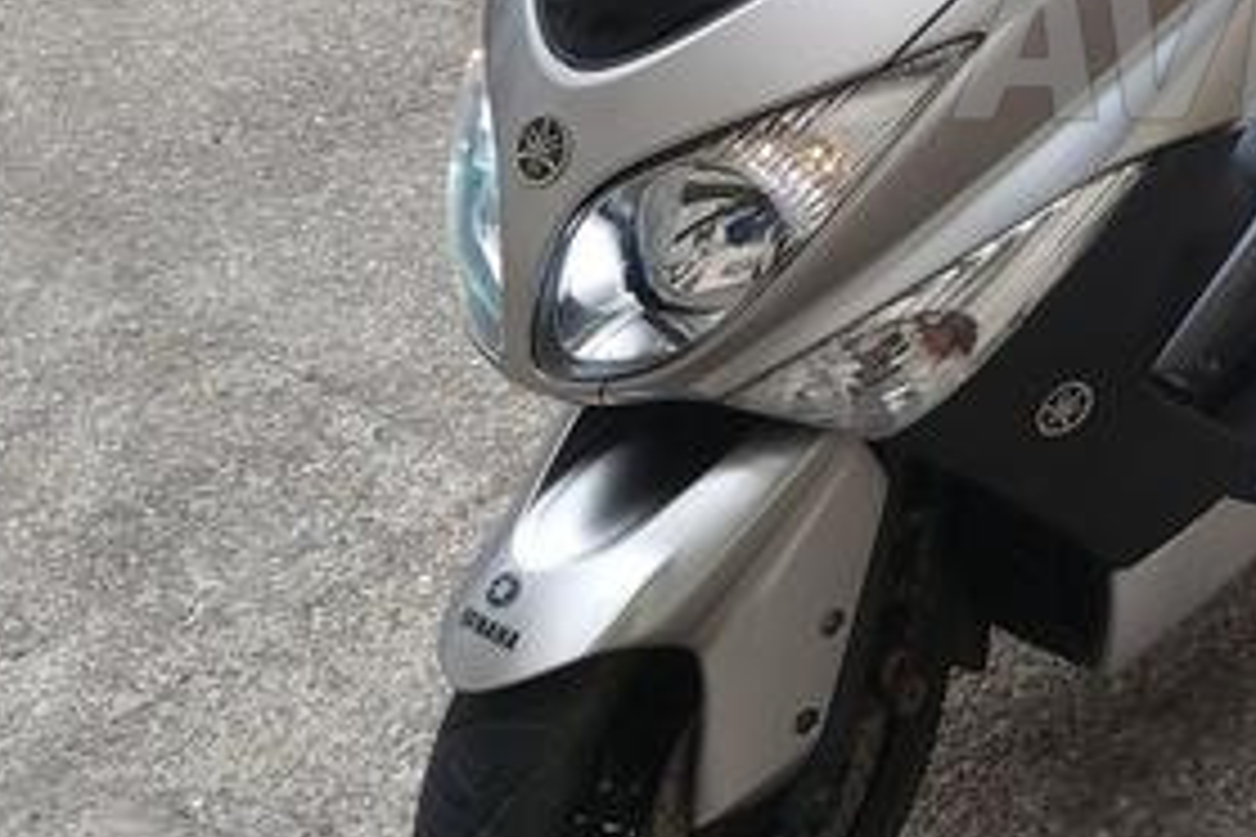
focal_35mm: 62
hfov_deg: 29.3
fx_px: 2163
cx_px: 1373
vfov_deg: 21.3
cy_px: 45
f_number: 1.7
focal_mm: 3.92
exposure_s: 1/446
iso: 64
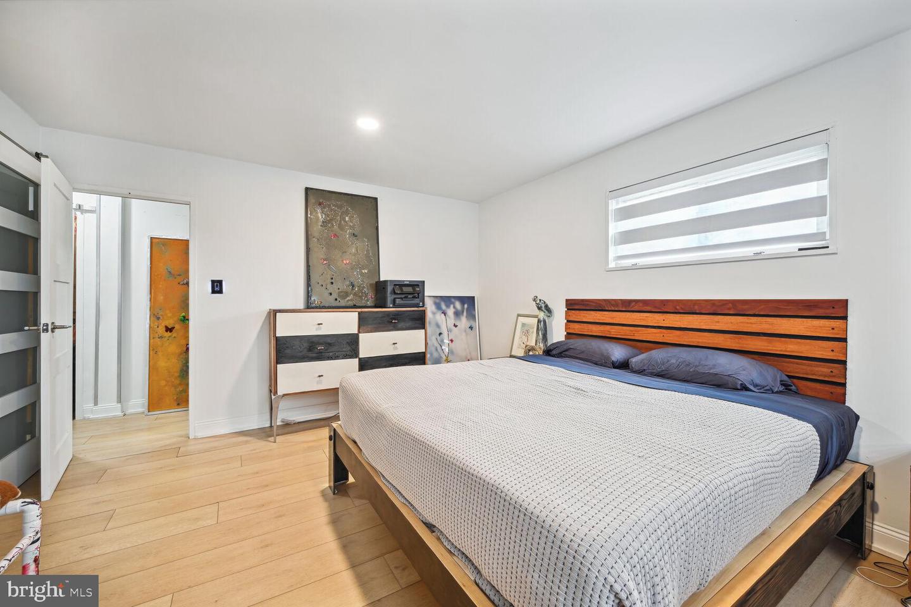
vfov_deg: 81.2
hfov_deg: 104.3
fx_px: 354
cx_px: 456
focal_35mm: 14
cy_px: 304
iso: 200
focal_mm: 14
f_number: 9
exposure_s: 1/4
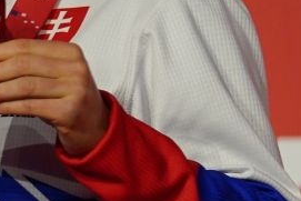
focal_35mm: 1023
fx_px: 8558
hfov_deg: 2.0
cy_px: 162
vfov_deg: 1.3
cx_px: -603
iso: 800
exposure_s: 1/250
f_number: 2.8
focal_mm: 154
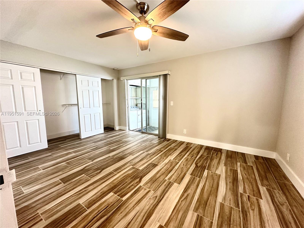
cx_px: 152
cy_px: 114
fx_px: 123
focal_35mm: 14
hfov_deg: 102.1
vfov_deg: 85.7
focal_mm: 2.22
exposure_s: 1/60
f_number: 2.2
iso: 400
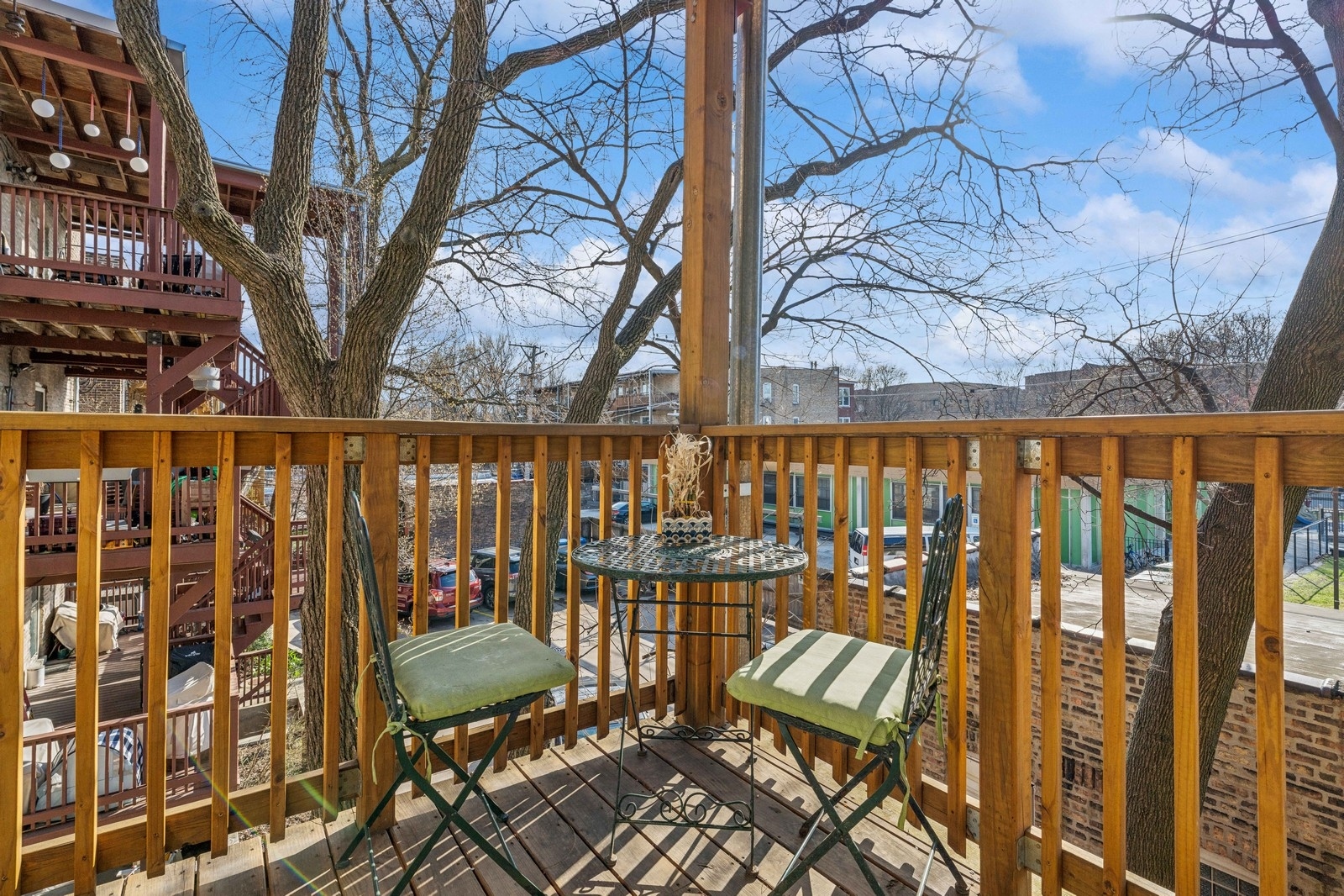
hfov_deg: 96.7
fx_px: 597
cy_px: 448
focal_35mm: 16
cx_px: 672
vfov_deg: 73.7
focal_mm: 16
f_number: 8
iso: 320
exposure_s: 1/500
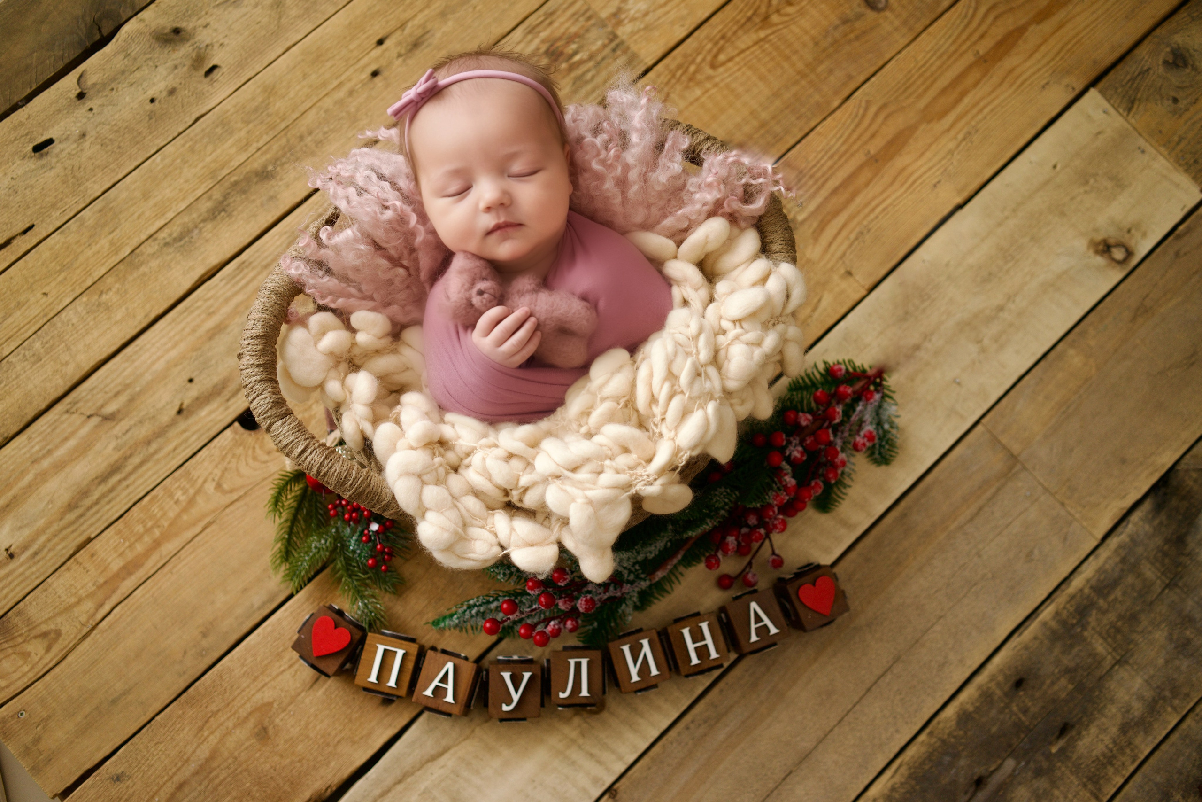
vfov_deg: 37.9
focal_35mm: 35
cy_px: 401
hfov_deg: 54.4
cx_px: 601
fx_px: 1169
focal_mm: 35
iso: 200
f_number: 2.8
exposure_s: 1/125
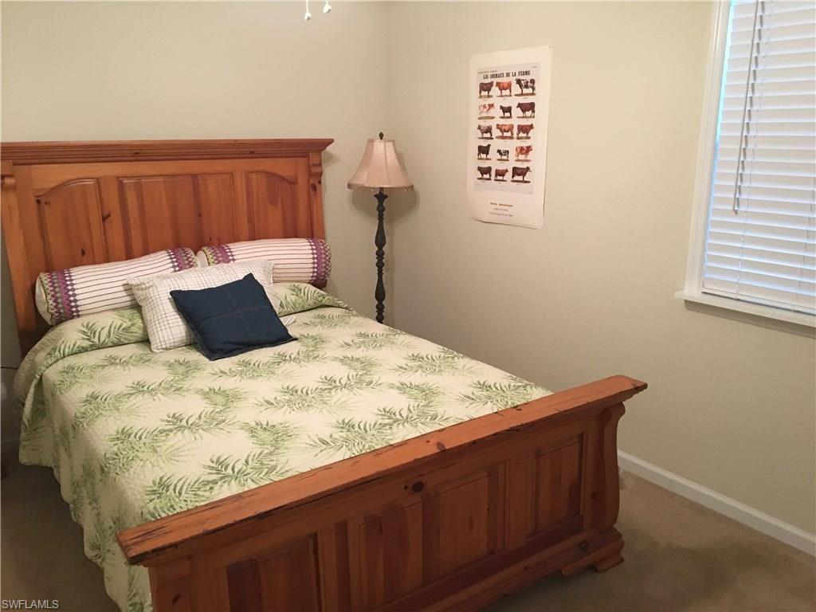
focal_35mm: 29
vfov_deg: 48.2
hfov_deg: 61.7
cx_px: 408
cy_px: 306
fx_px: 684
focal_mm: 4.15
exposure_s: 1/30
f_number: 2.2
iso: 200
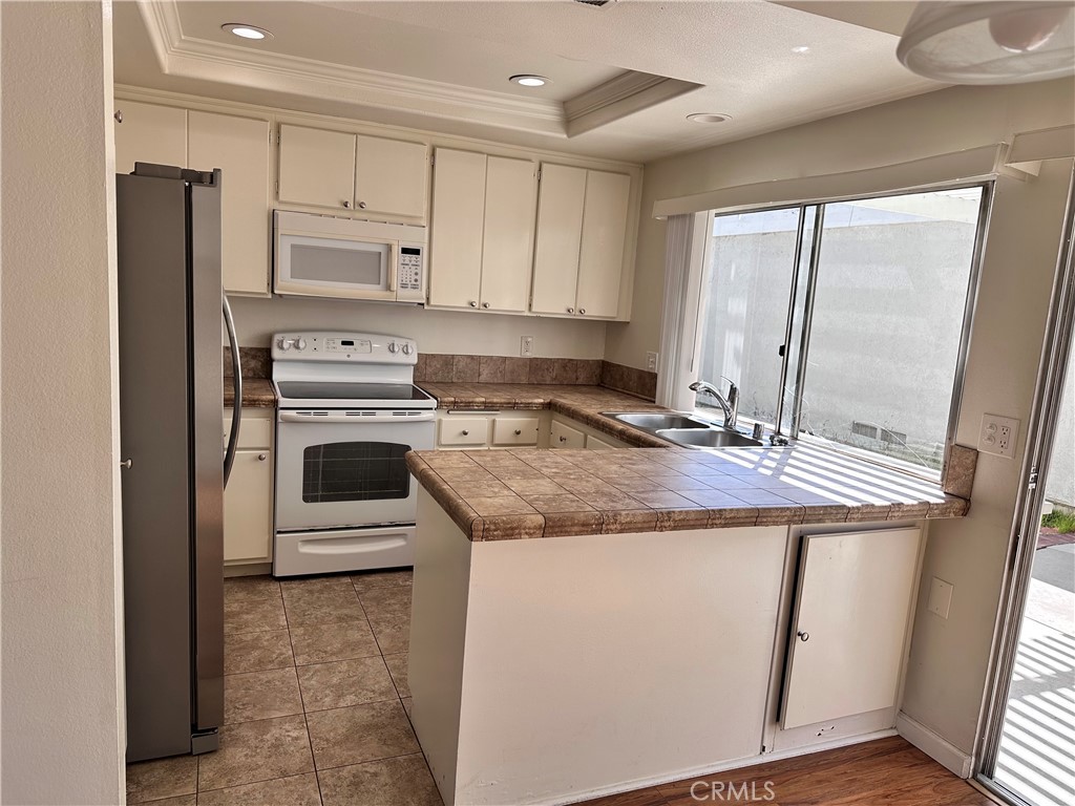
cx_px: 538
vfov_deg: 56.8
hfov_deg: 71.6
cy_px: 403
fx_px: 745
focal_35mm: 24
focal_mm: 6.86
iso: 80
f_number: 1.78
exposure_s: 1/797
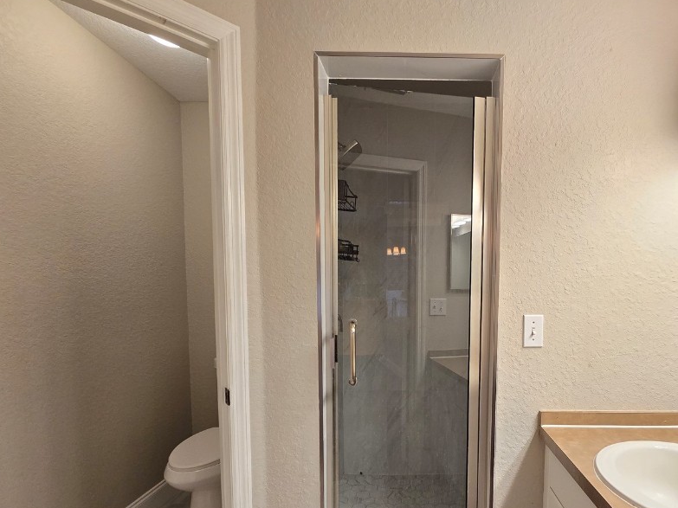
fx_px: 333
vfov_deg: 73.9
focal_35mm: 17
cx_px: 416
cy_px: 306
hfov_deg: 89.5
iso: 160
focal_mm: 2.2
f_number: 2.2
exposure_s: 1/60
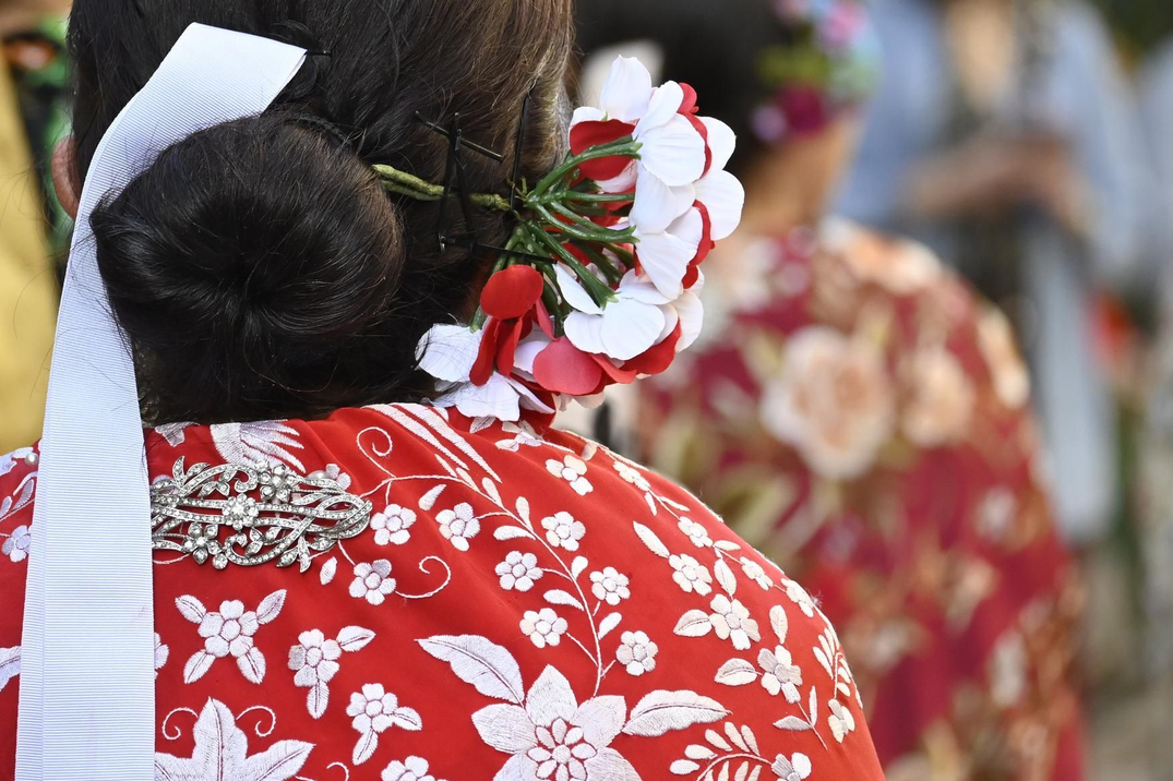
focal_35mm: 324
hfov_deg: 6.4
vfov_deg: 4.2
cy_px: 268
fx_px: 10545
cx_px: 410
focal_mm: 145
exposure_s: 1/320
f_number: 5.3
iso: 640
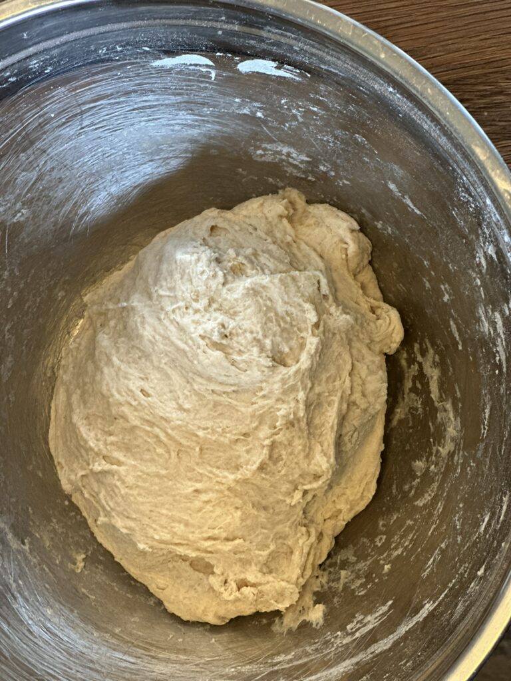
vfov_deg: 25.3
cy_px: 340
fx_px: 1516
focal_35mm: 77
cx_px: 256
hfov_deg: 19.1
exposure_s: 1/40
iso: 250
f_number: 2.8
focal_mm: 9
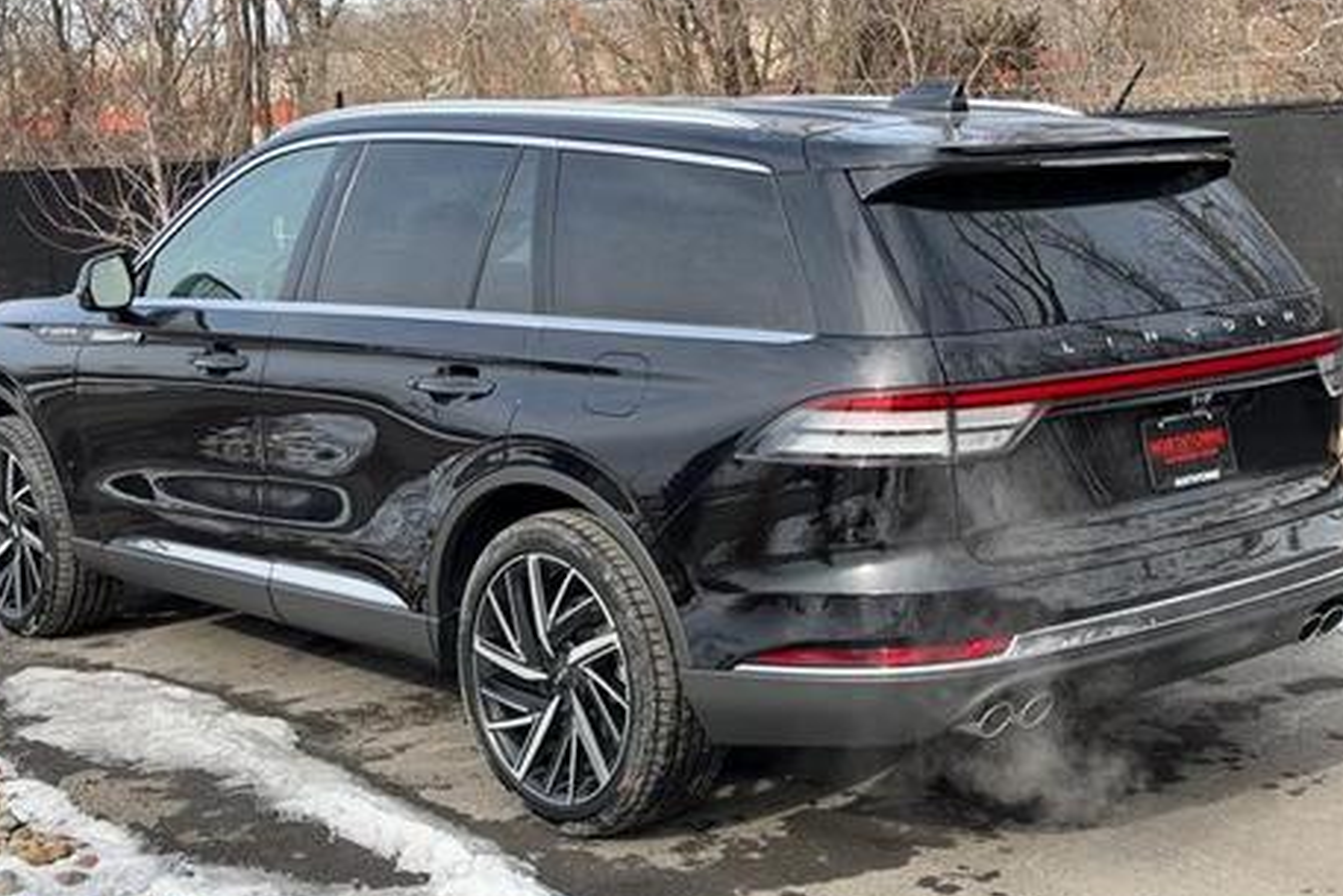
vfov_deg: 24.6
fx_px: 2052
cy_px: 461
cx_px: 652
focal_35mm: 55
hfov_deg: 36.2
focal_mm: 6.76
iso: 100
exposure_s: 1/2342
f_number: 1.78
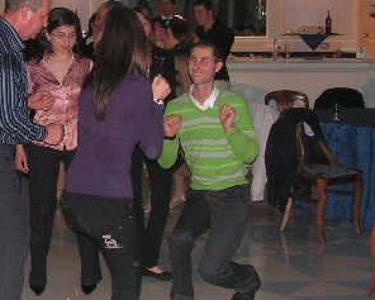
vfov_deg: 20.1
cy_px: 84
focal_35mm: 76
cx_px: 22
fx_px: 844
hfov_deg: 24.2
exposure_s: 1/40
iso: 200
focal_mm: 6
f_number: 3.2
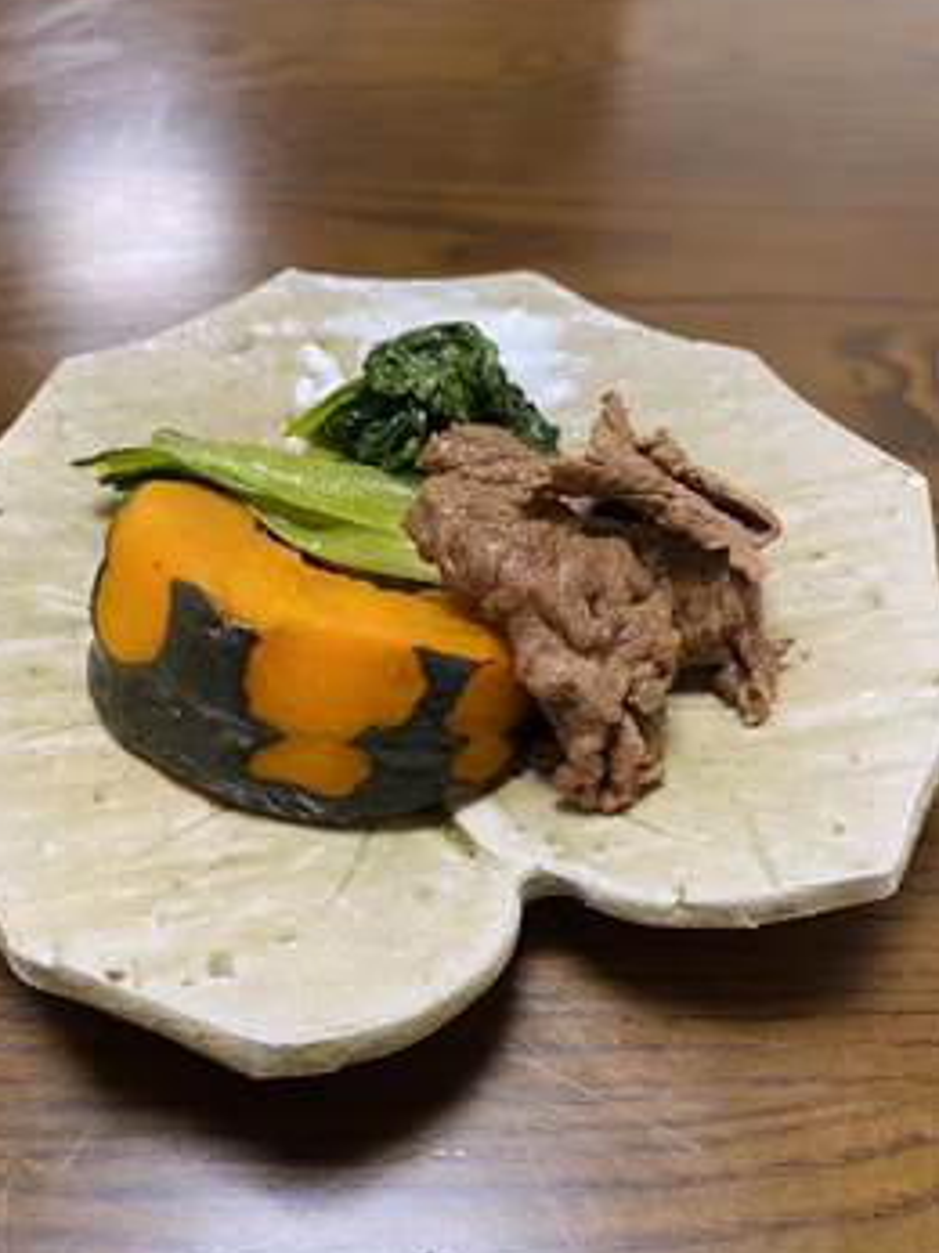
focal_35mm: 30
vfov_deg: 59.9
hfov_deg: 46.6
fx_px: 1086
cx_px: 404
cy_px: 668
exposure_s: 1/60
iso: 125
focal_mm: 4.25
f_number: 1.8
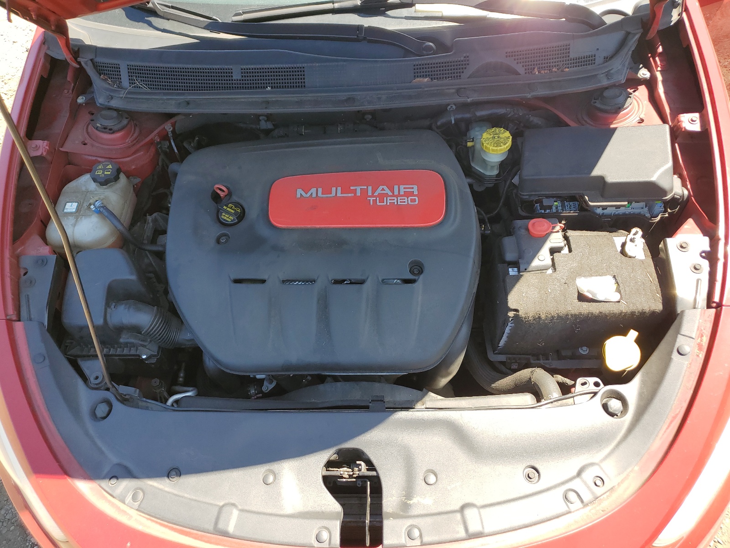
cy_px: 274
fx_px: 548
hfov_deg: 67.3
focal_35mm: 26
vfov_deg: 53.1
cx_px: 365
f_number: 1.5
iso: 50
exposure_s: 1/455
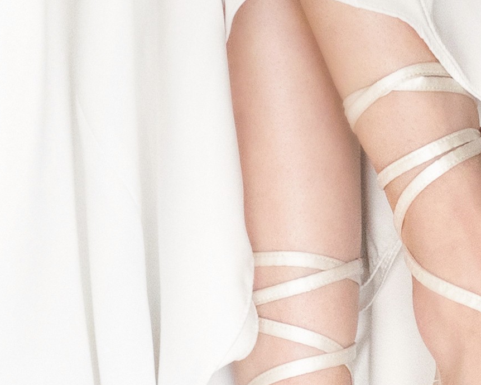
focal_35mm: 555
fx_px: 7903
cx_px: 703
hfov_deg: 3.5
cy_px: -567
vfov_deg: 2.8
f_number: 3.5
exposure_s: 1/125
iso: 4000
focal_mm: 85
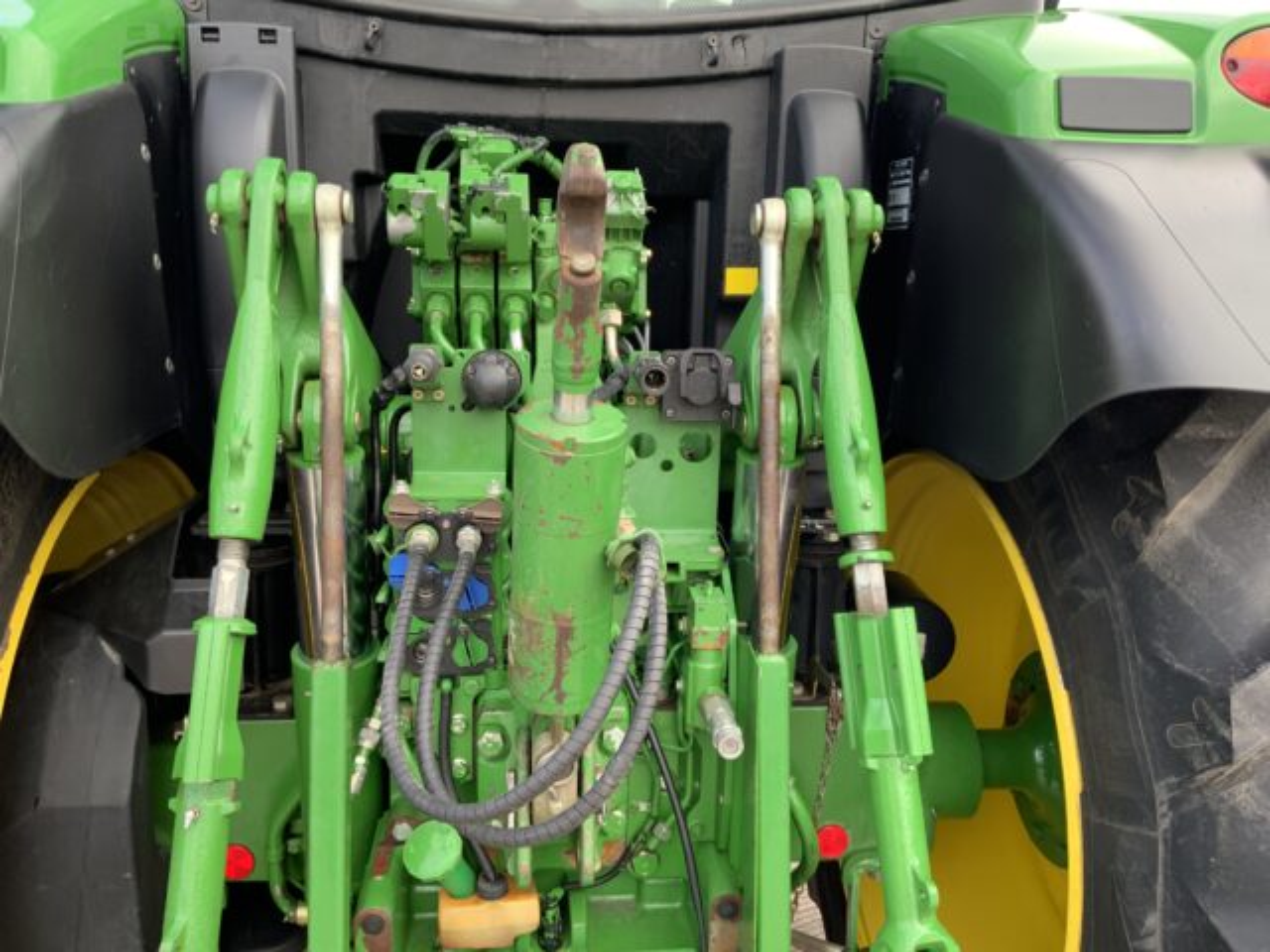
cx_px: 635
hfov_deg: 61.7
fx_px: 1064
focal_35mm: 29
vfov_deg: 48.2
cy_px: 476
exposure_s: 1/122
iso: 32
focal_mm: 3
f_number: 1.8
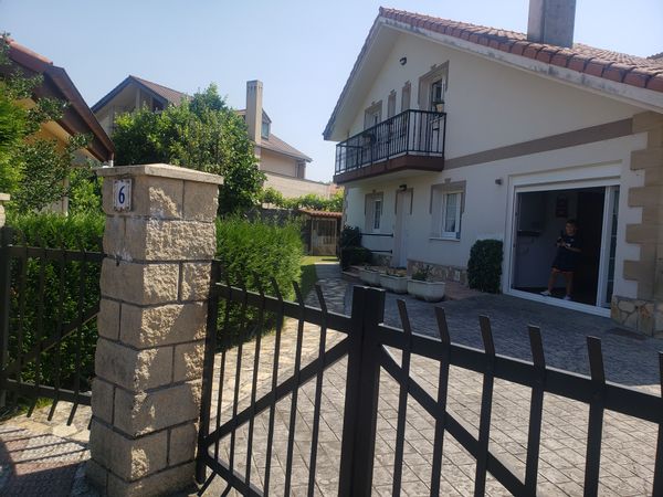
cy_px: 248
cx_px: 332
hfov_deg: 67.3
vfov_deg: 53.1
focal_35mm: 26
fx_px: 498
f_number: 2.4
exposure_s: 1/1121
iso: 50
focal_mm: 4.3
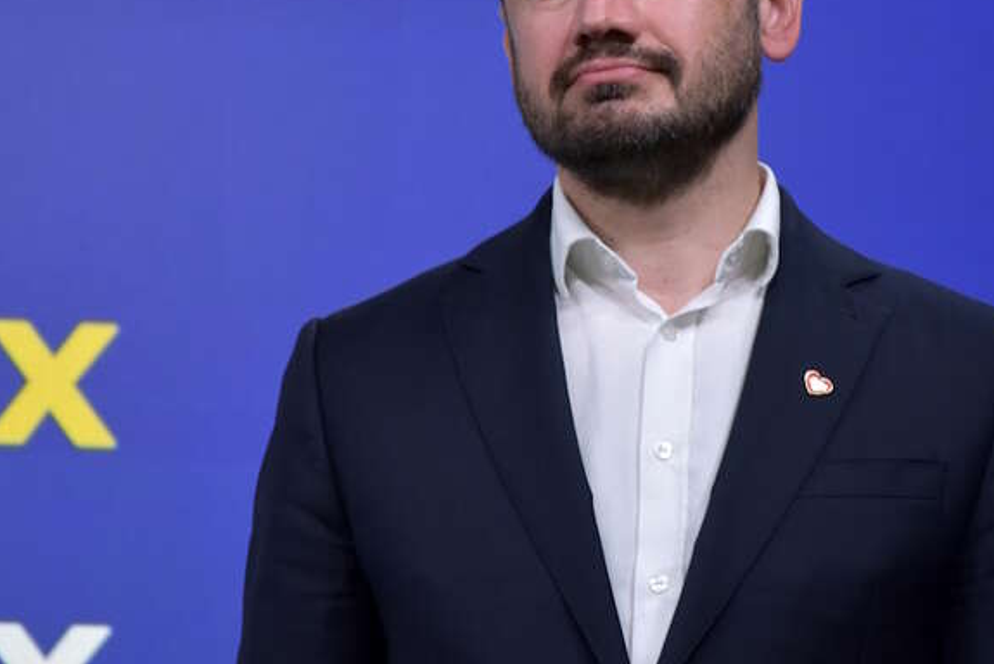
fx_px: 7260
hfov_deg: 7.8
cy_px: 168
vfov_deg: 5.2
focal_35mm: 263
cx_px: 647
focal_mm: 105
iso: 800
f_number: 5.6
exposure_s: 1/100
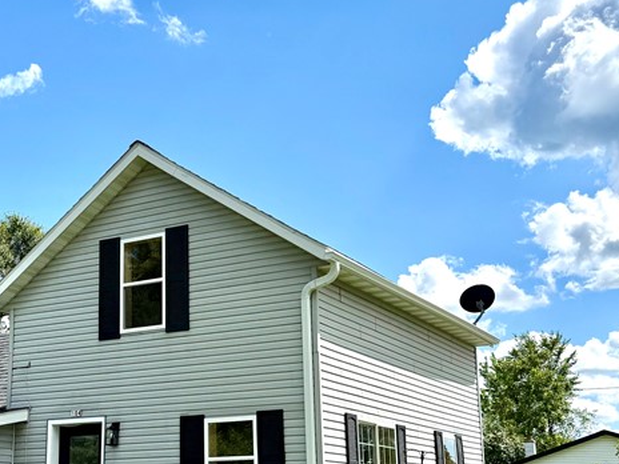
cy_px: 301
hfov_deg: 35.6
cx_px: 180
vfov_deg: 27.4
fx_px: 948
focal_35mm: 53
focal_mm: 6.76
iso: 100
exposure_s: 1/8130
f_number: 1.78
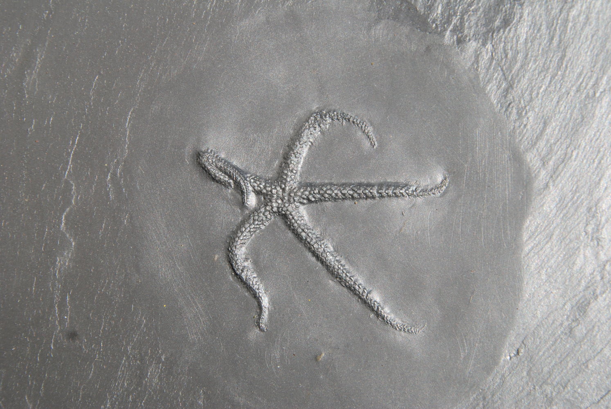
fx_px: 1274
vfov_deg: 18.2
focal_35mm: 75
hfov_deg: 27.0
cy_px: 204
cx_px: 306
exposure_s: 1/200
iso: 100
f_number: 7.1
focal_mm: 50
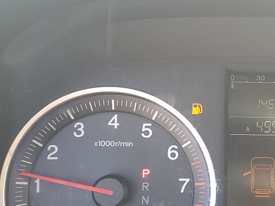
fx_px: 525
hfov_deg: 28.4
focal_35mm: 66
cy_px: 136
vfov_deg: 22.2
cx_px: 239
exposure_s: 1/120
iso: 56
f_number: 1.5
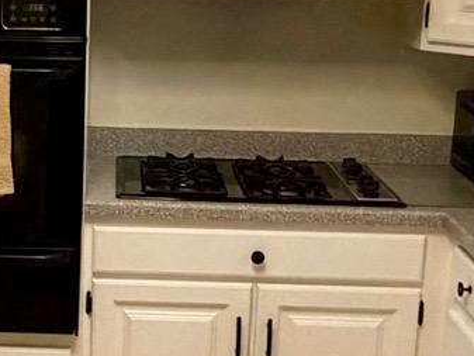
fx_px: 1164
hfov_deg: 22.4
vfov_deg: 17.4
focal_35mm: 85
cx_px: 35
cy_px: 166
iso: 400
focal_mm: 2.22
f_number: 2.2
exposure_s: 1/60
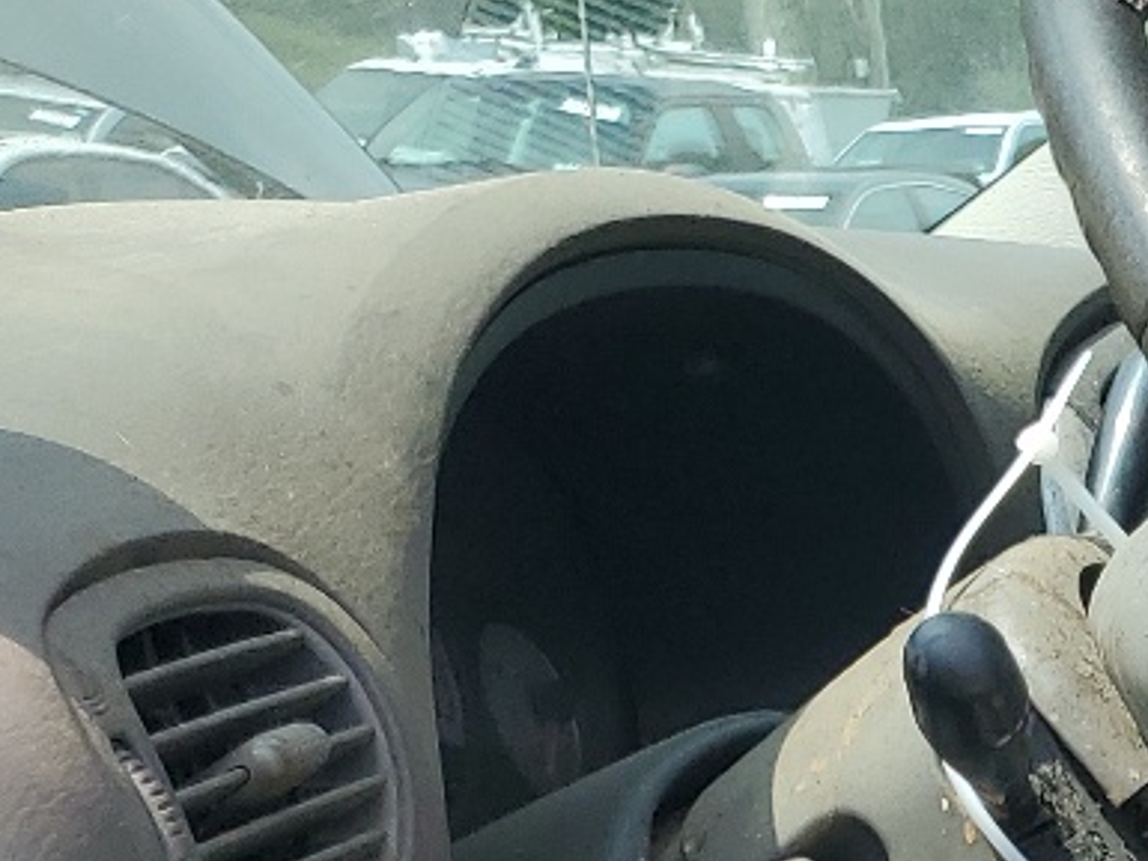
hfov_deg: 15.6
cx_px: 2054
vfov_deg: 13.0
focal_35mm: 108
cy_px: 1272
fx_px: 3583
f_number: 1.5
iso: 50
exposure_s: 1/1429
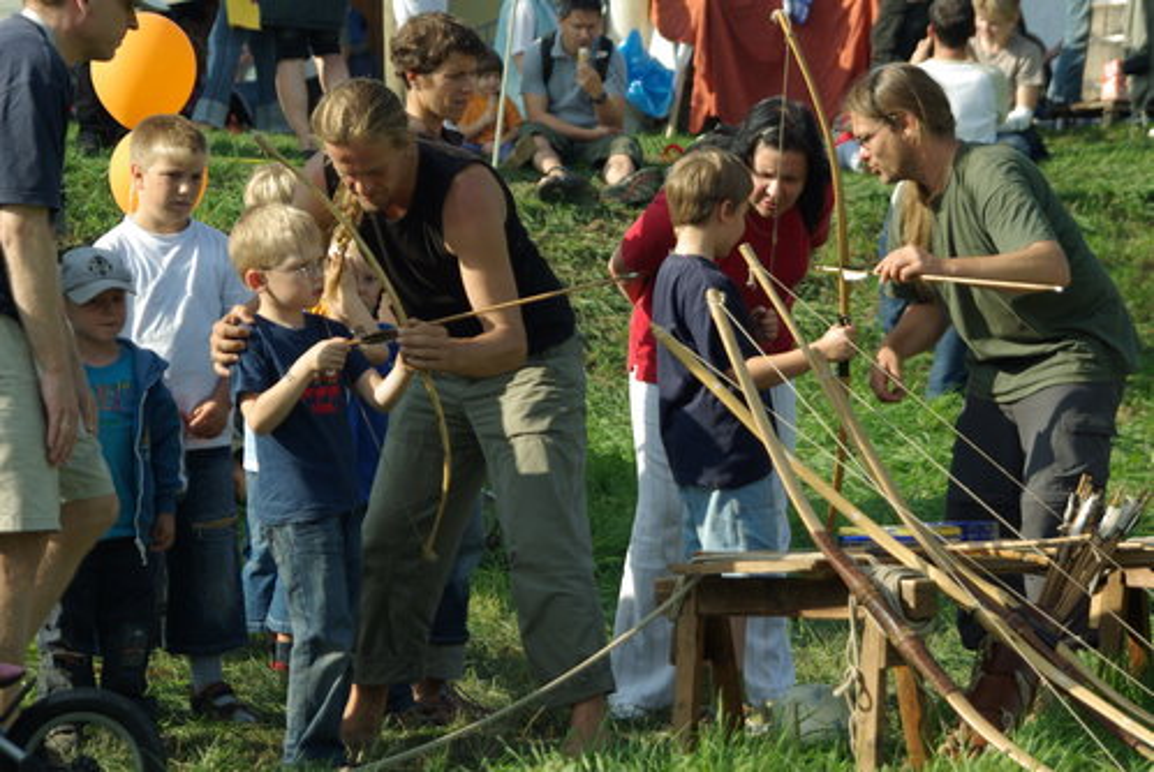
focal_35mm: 170
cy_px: 386
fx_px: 5440
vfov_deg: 8.1
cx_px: 577
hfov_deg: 12.1
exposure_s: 1/180
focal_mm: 113
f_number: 5.6
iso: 100
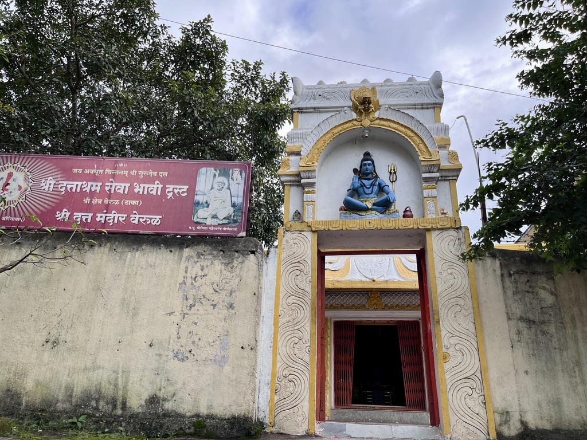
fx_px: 441
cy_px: 220
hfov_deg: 67.3
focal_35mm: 26
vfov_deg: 53.1
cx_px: 294
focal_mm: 5.1
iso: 50
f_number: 1.6
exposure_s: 1/676
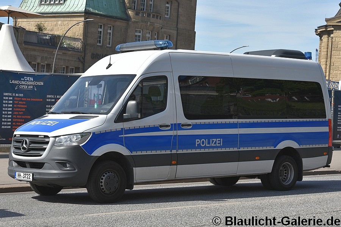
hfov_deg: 28.8
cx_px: 170
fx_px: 663
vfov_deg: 19.5
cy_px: 114
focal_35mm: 70
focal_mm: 70
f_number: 9
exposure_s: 1/320
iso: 200
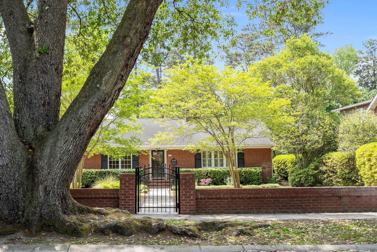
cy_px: 124
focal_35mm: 41
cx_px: 156
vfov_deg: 32.6
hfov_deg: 47.2
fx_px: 429
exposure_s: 1/640
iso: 250
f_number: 4
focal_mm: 35
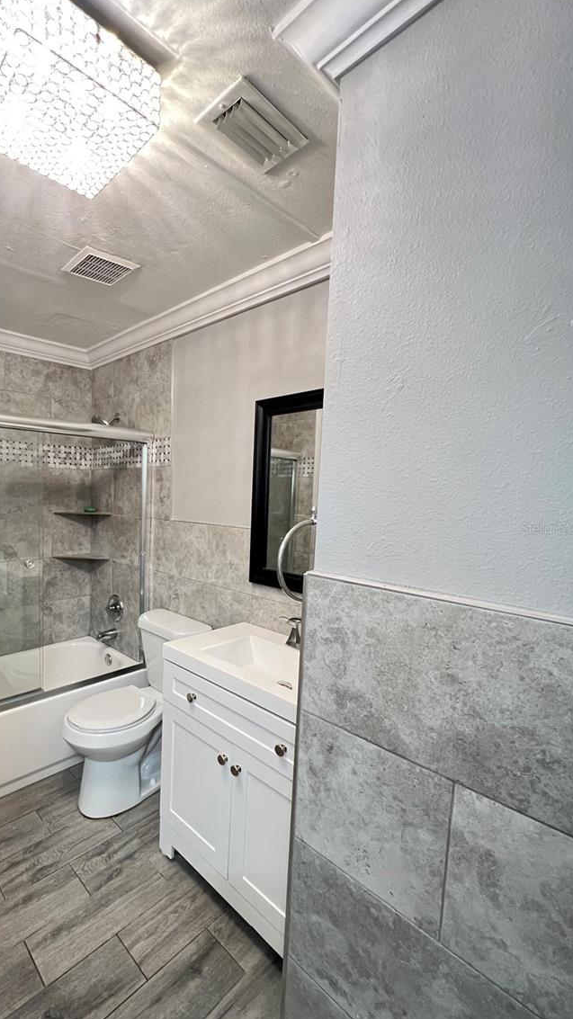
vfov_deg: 103.0
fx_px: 405
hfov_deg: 68.1
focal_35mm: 15
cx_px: 180
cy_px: 528
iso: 640
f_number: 1.8
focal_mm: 1.57
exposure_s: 1/60
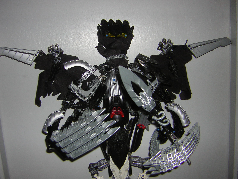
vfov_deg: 39.7
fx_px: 248
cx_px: 119
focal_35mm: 36
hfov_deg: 51.4
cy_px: 90
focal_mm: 4.7
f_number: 2.6
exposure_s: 1/60.1
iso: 50
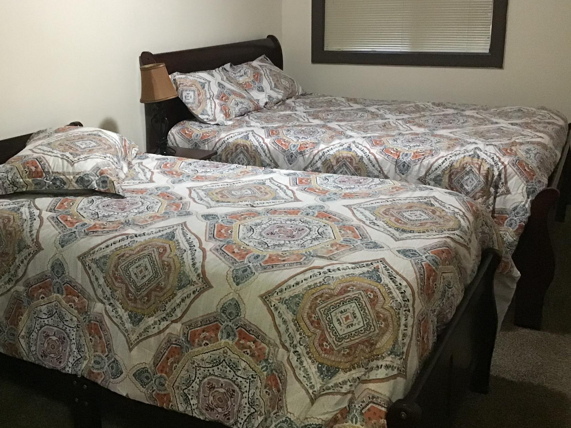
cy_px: 174
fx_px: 627
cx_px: 259
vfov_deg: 37.6
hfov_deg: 48.9
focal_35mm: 38
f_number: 2.4
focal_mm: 3.3
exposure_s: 1/15
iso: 250
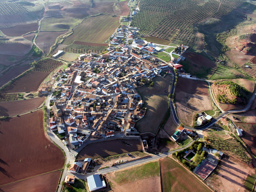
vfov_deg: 40.7
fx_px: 259
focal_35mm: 35
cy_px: 96
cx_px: 128
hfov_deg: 52.6
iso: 50
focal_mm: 9
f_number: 4
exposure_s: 1/100
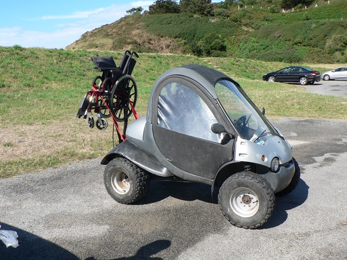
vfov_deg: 40.7
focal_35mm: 35
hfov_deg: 52.6
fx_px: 351
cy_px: 130
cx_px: 174
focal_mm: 6
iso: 64
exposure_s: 1/400
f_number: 4
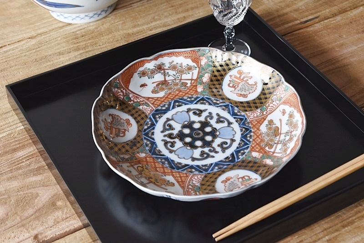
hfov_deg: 24.6
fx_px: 834
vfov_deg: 16.5
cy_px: 122
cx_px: 182
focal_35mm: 82
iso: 800
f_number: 5.6
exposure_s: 1/13
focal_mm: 55
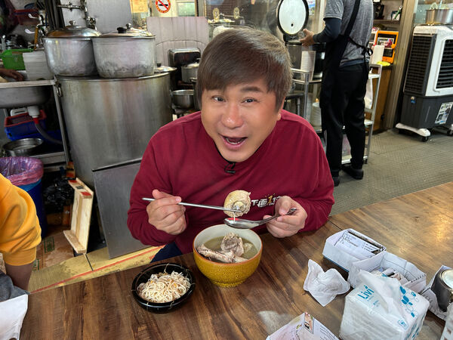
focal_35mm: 26
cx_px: 226
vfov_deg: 53.1
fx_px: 340
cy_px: 170
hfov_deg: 67.3
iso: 160
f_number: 1.5
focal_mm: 5.7
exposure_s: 1/60
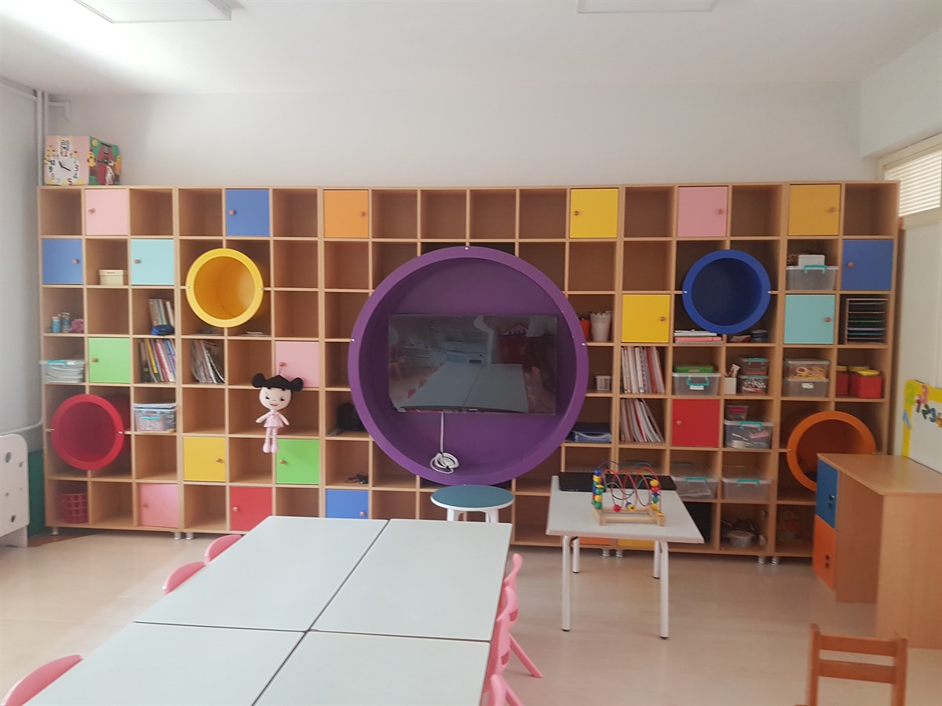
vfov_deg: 53.1
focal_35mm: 26
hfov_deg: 67.3
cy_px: 353
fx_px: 708
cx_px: 471
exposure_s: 1/33
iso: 200
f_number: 1.7
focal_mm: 4.2
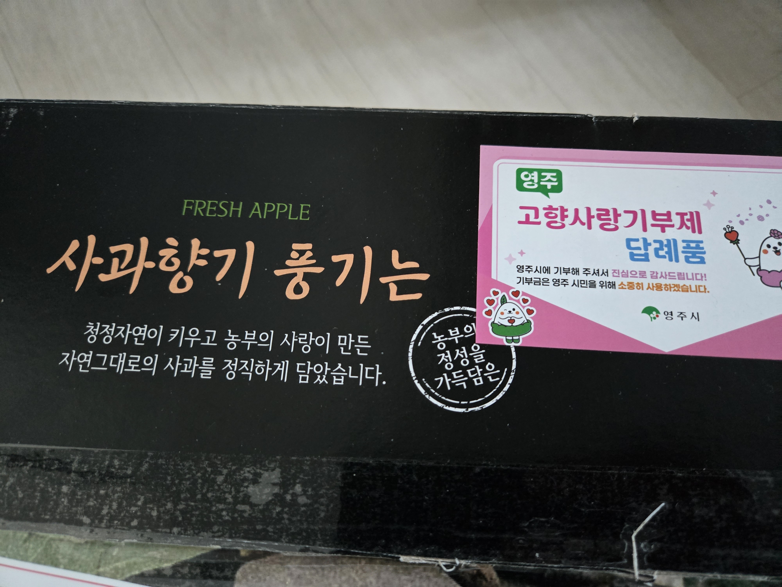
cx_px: 391
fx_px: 520
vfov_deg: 58.9
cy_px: 294
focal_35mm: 23
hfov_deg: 73.9
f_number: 1.8
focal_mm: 5.4
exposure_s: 1/40
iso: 1600
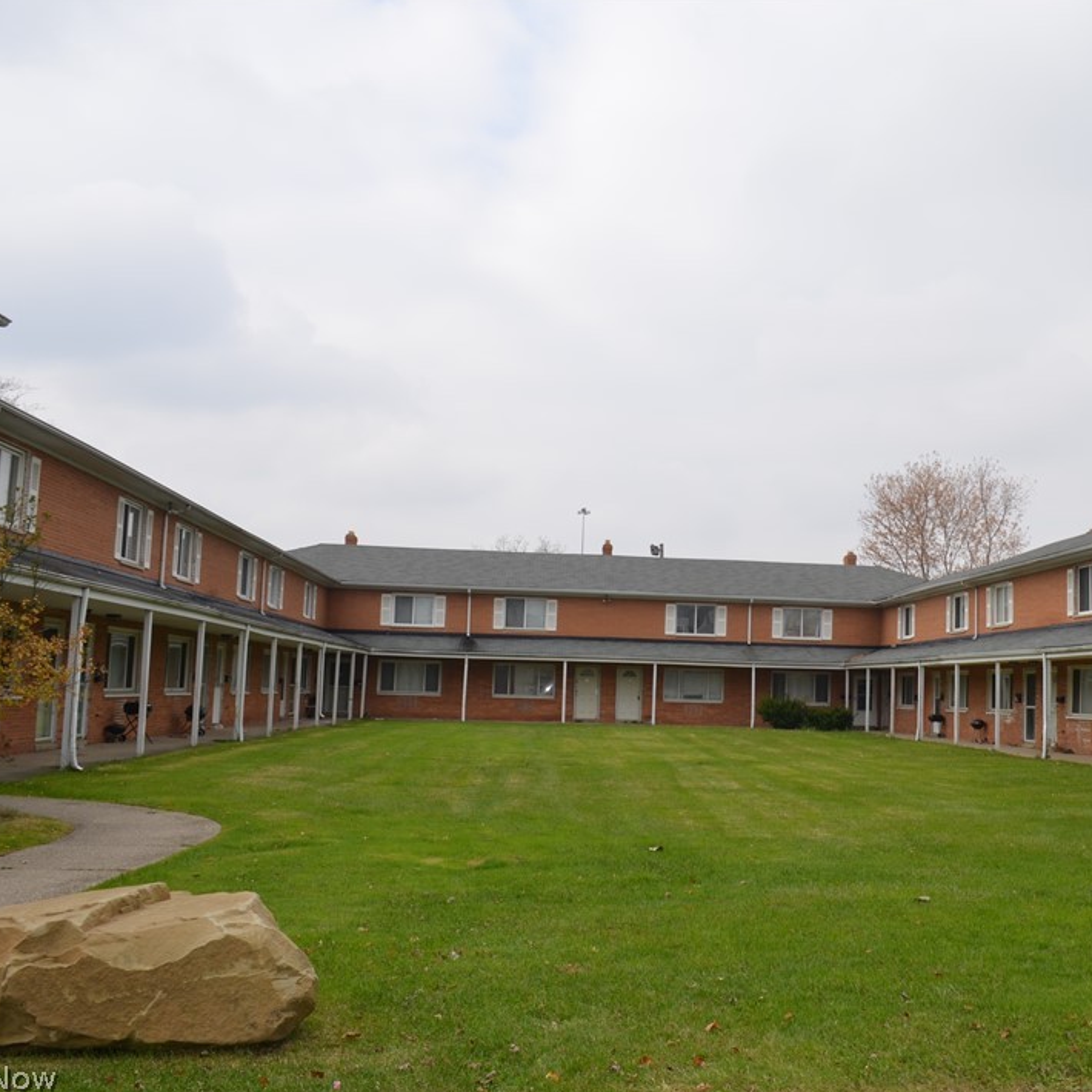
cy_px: 548
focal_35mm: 39
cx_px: 739
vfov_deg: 42.8
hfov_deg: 42.2
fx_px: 1392
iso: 100
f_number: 8
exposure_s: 1/200
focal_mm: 20
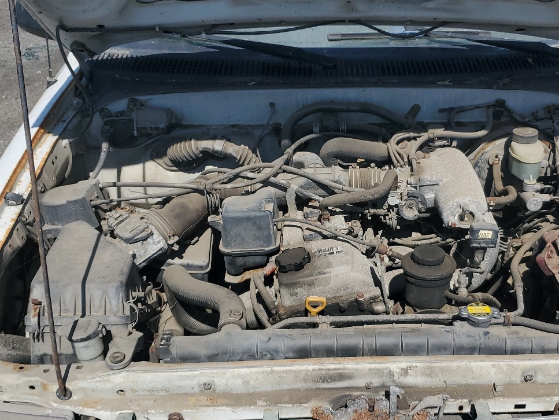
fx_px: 695
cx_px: 353
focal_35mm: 43
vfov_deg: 33.6
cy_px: 230
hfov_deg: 43.5
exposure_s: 1/5000
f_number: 1.5
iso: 50
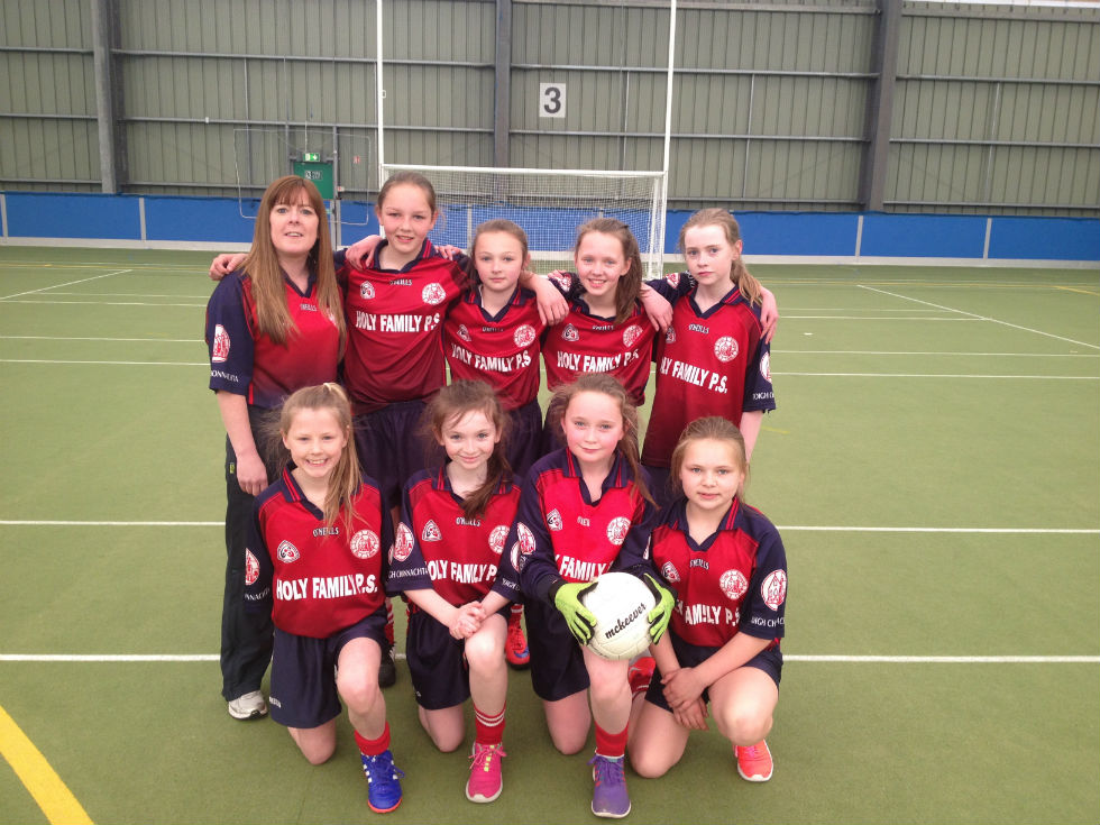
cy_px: 412
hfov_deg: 52.6
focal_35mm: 35
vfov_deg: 40.7
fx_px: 1112
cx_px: 550
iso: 50
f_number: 2.4
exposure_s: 1/40
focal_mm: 4.28
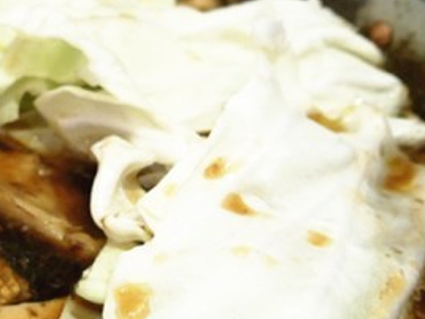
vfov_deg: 19.7
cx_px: -70
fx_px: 909
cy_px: 245
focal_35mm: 74
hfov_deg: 24.2
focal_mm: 14
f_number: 3.5
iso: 1000
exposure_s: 1/15
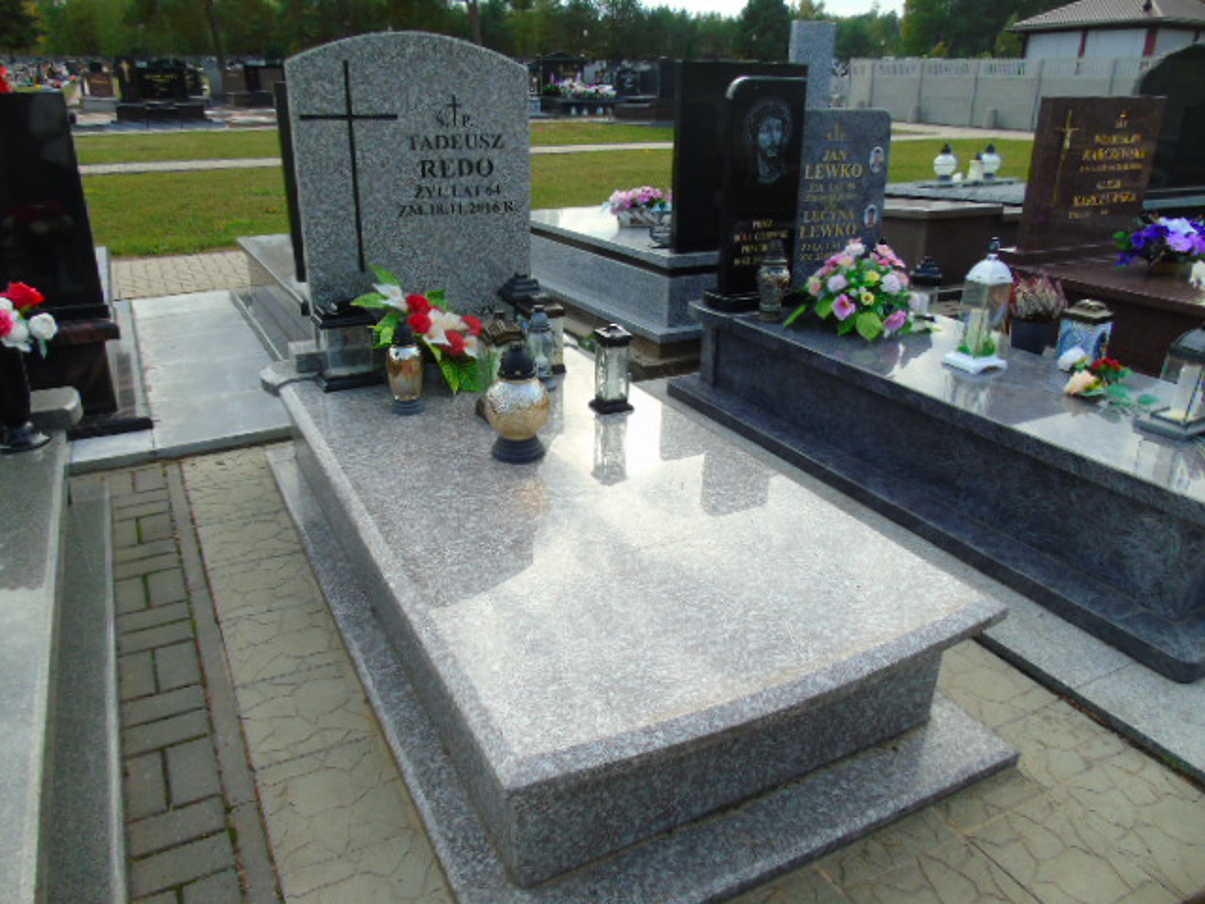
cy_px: 452
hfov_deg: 69.4
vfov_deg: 54.9
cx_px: 602
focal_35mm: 25
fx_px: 870
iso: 80
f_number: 3.4
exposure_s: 1/250
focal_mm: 4.4
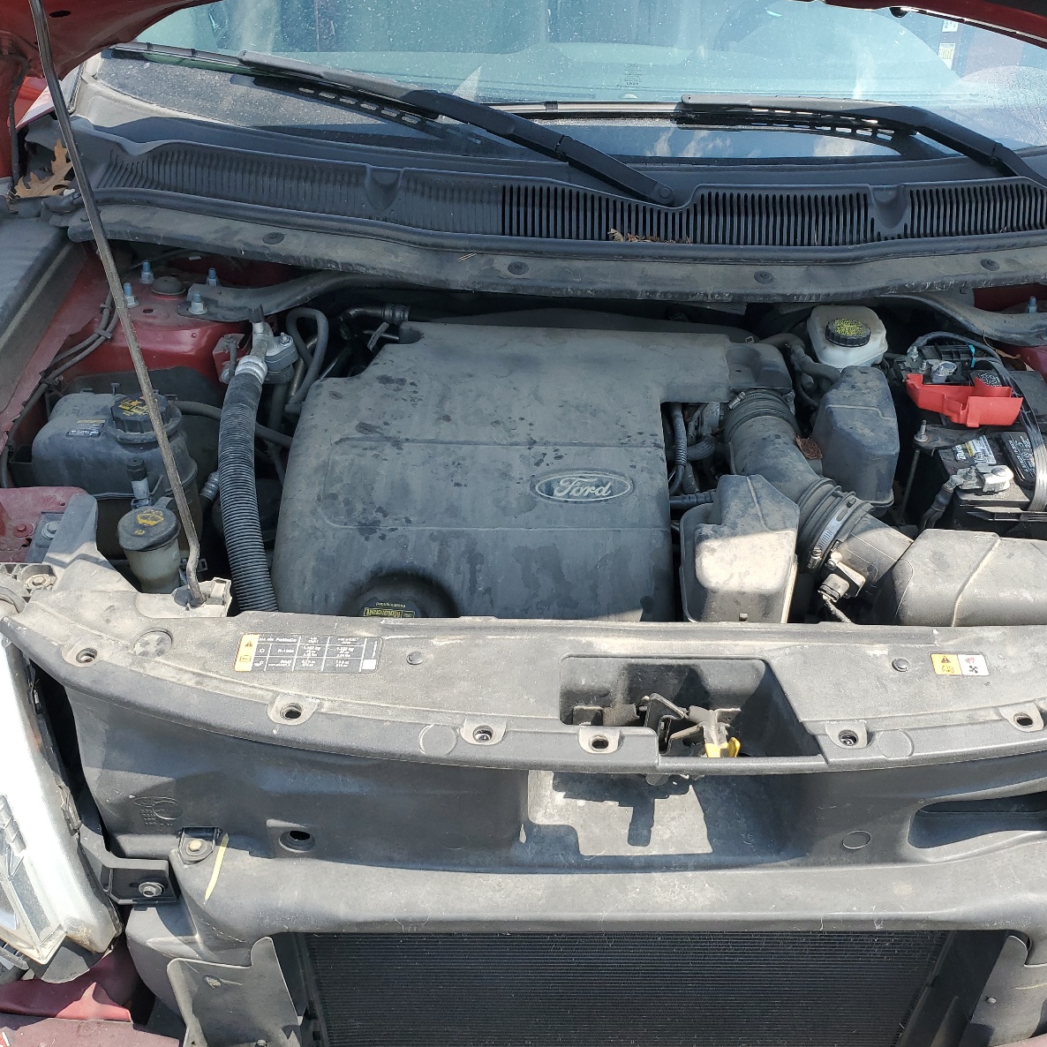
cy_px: 529
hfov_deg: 52.2
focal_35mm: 31
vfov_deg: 52.5
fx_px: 1061
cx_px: 631
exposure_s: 1/1111
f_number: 1.5
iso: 50
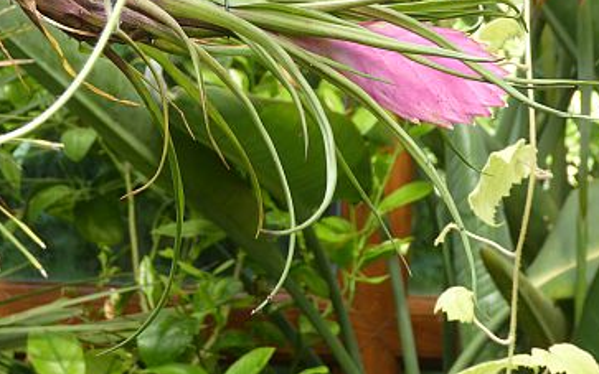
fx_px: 2776
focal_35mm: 170
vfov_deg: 7.7
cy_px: 31
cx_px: 226
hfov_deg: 12.3
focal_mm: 15
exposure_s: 1/60
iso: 100
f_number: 4.8
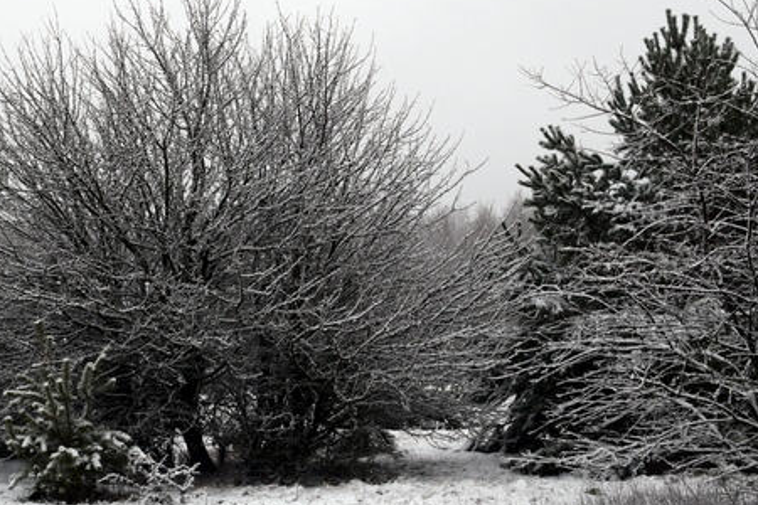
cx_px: 248
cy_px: 222
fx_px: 1347
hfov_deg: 31.2
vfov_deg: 21.2
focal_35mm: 64
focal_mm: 24
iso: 400
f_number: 9
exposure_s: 1/125
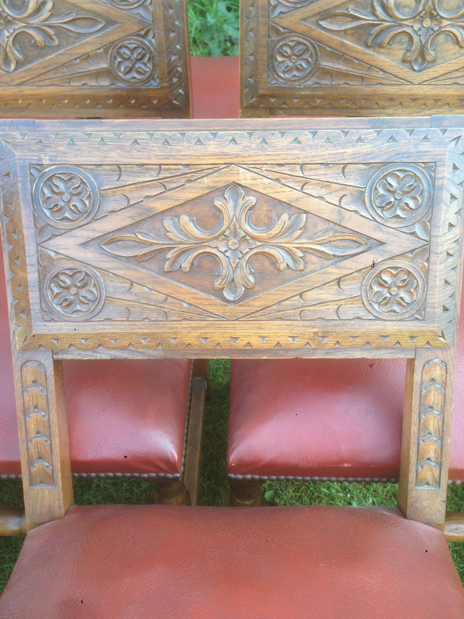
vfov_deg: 50.1
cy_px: 305
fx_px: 661
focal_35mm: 37
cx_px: 238
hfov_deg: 38.7
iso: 50
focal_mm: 4.12
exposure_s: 1/60
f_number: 2.4
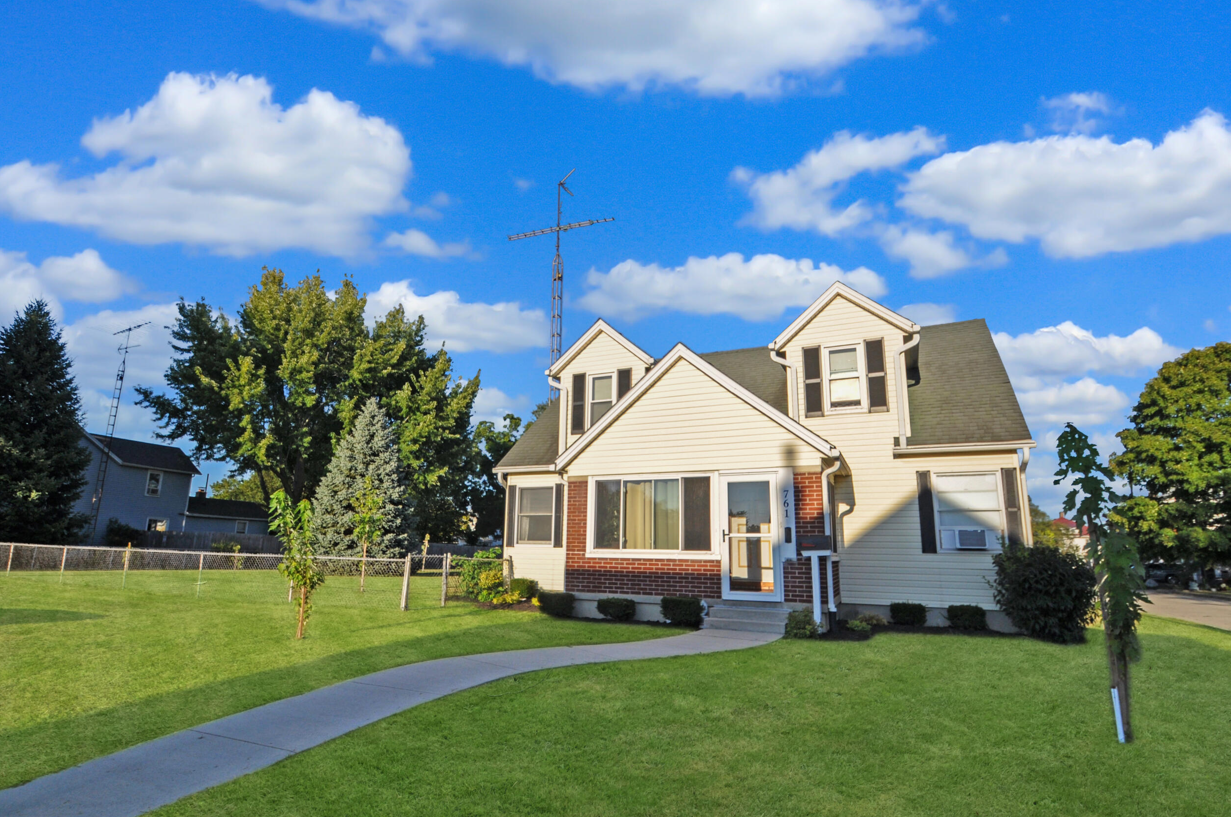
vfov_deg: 67.2
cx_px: 584
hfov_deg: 90.0
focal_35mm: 18
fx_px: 615
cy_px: 393
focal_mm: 10
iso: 200
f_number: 9
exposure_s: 1/320
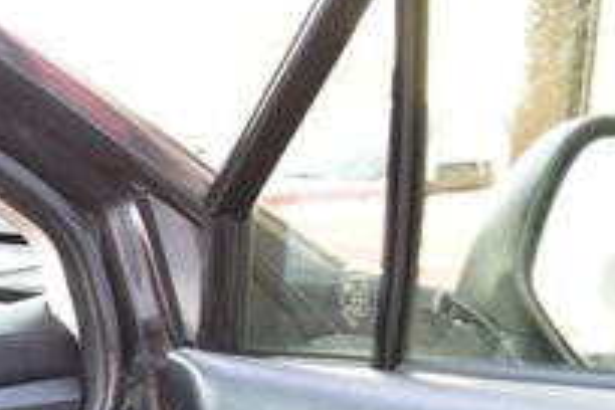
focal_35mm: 113
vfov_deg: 11.6
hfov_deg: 16.3
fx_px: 1930
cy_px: 606
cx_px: -344
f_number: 7.1
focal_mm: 24
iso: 400
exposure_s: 1/30
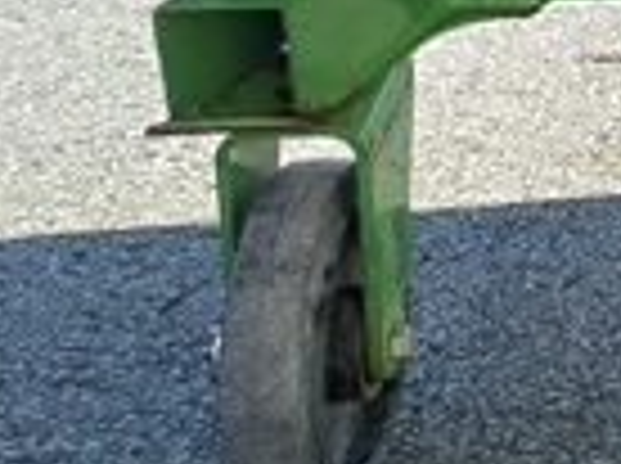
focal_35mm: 116
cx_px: 1426
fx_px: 2077
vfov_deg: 12.3
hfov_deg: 13.3
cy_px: -158
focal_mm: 4.65
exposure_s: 1/400
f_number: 1.8
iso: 50
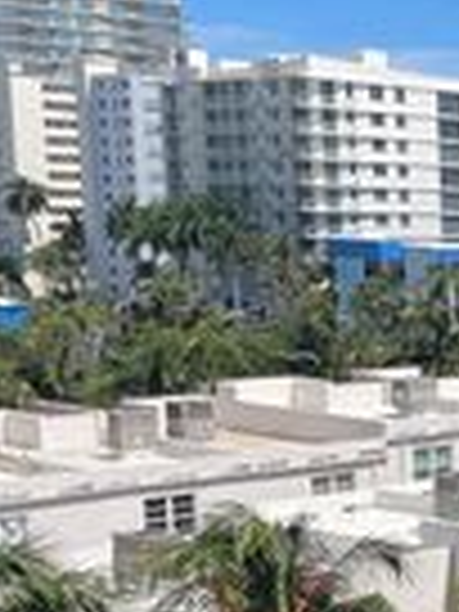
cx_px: 1044
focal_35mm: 92
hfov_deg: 12.9
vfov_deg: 21.0
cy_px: 502
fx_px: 1627
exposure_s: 1/3559
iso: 32
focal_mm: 5.1
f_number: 1.6
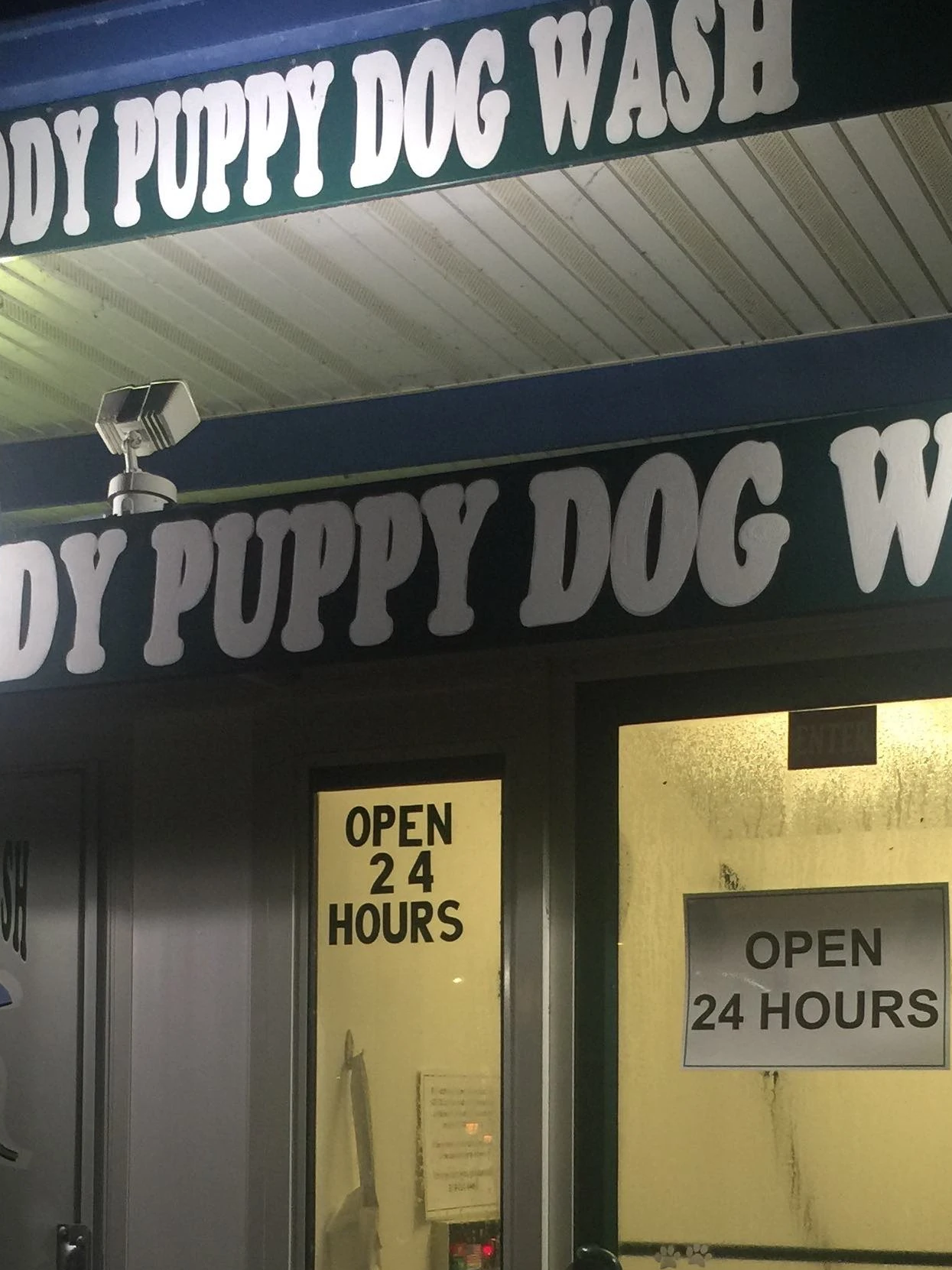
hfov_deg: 25.6
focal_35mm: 57
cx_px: 526
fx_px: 2091
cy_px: 1052
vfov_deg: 32.7
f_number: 2.2
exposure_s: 1/30
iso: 50
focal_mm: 4.15
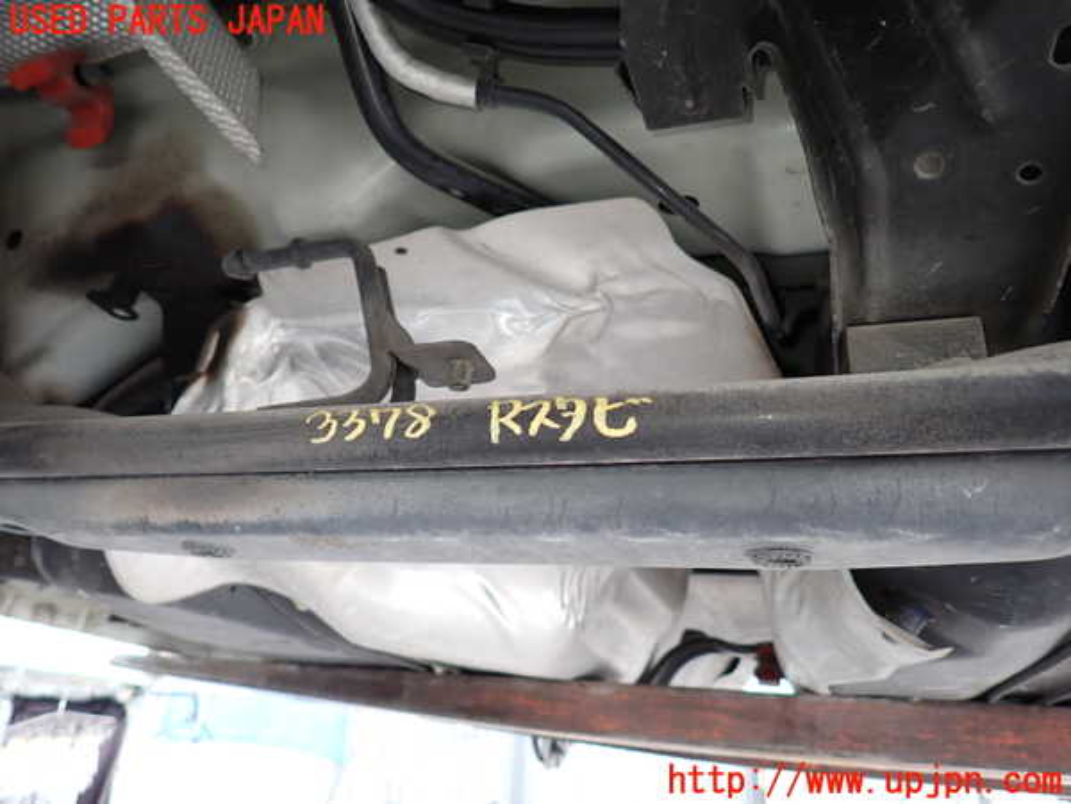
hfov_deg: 69.4
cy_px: 402
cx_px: 536
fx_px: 773
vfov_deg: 54.9
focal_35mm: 25
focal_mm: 4.5
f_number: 2
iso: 200
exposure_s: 1/40
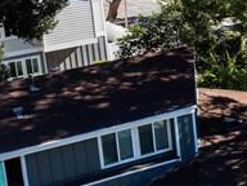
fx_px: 913
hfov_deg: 13.1
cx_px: 509
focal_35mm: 128
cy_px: 90
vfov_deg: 11.6
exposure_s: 1/500
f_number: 4.5
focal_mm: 12.29
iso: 100
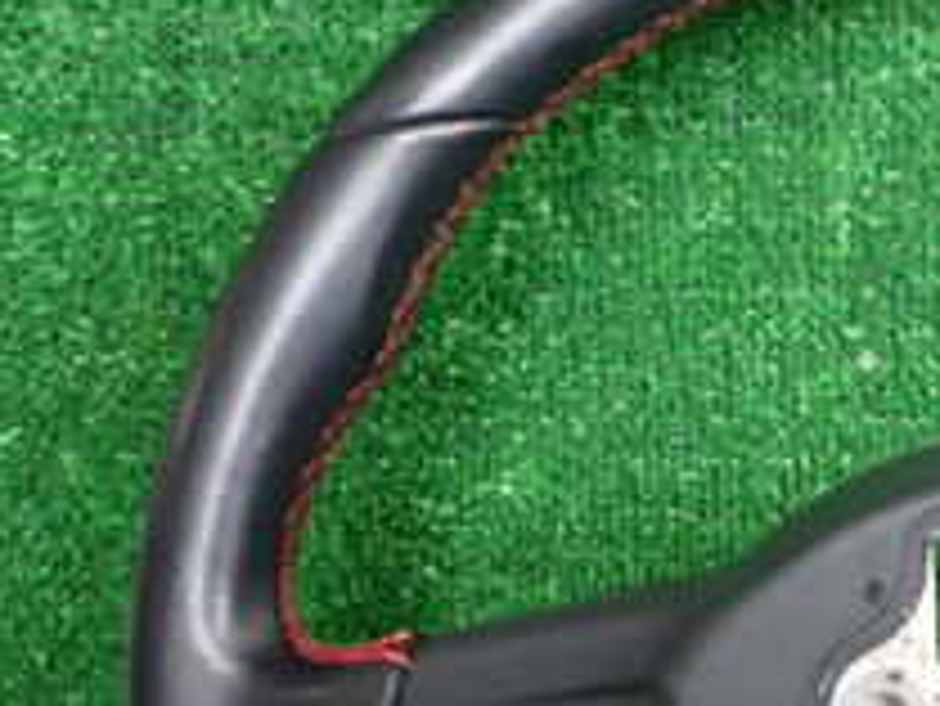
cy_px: 679
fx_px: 2337
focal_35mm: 86
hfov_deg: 21.7
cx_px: 1012
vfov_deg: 16.9
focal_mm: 5.4
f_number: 2.3
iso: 250
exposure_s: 1/60
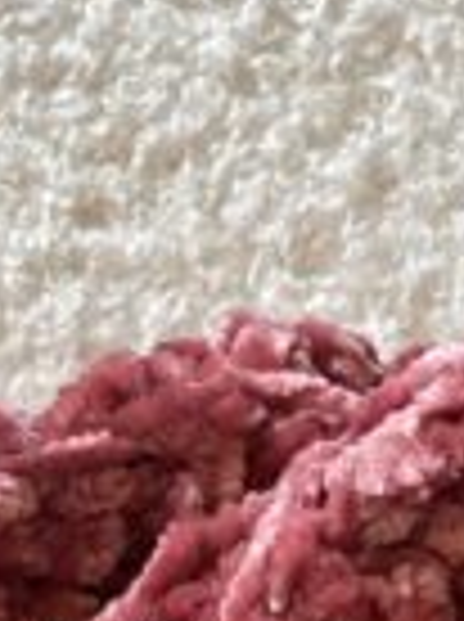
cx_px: 473
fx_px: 2707
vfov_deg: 11.3
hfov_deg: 9.7
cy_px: 1408
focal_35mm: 151
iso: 100
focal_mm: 5.1
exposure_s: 1/50
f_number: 1.6
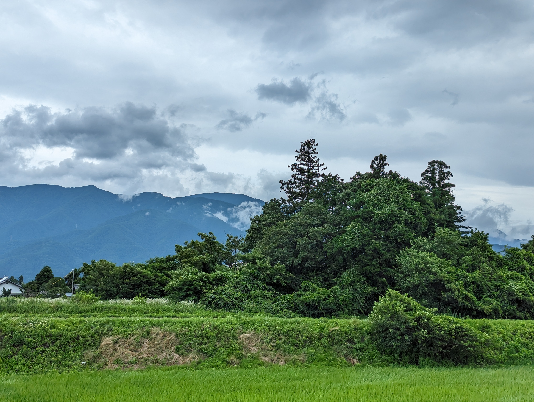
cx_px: 267
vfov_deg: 30.3
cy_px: 201
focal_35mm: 48
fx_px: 742
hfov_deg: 39.6
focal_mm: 6.81
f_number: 1.85
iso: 48
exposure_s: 1/1852
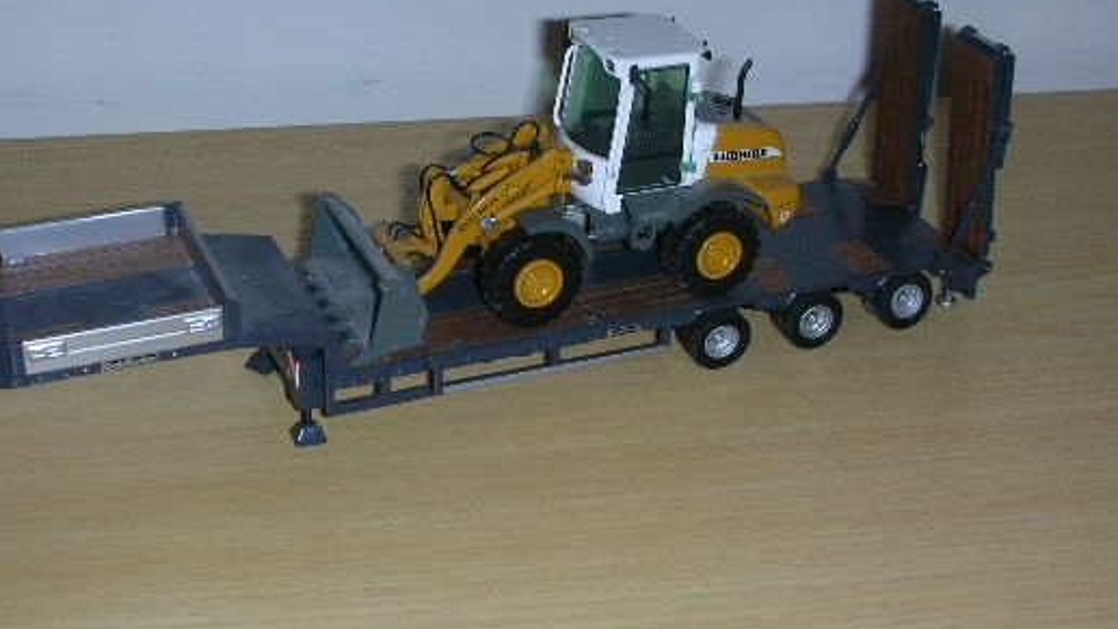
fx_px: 1838
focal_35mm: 62
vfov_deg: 19.4
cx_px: 432
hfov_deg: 33.7
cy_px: 287
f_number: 3.5
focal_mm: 7.7
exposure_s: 1/60.1
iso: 50
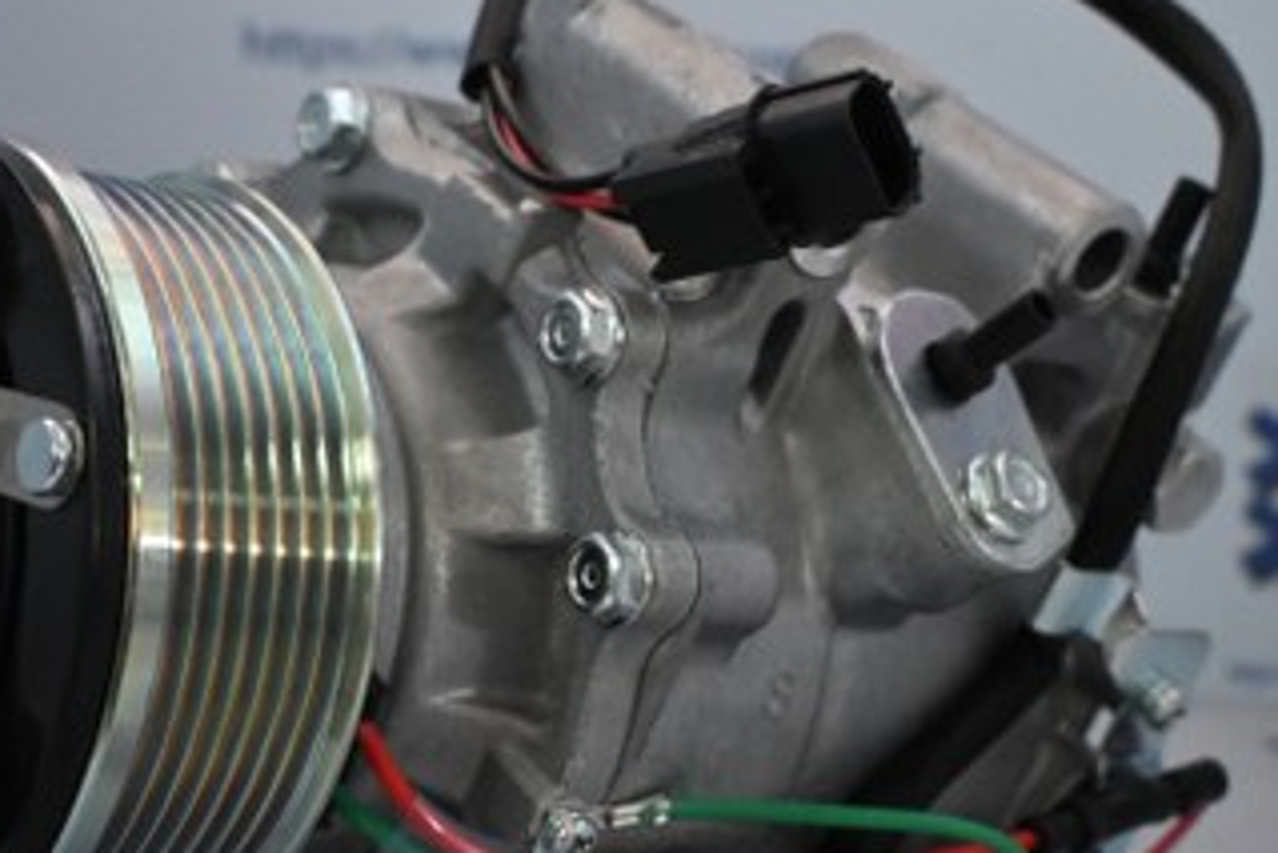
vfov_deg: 20.9
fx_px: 2306
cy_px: 529
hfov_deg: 30.9
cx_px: 569
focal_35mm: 65
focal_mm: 23
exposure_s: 1/60
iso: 4000
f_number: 4.2
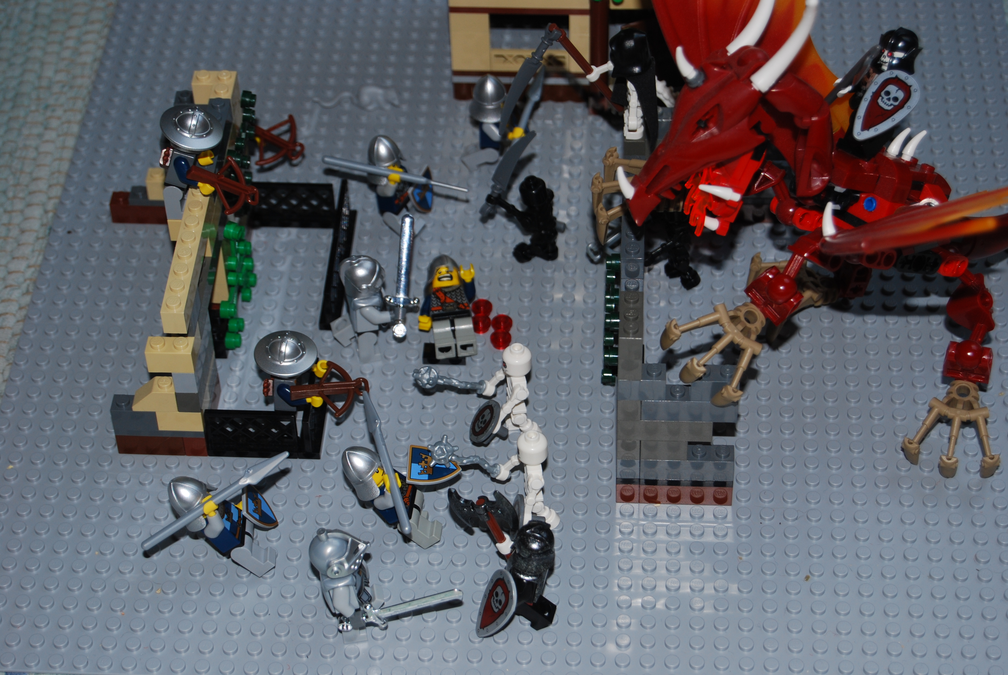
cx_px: 504
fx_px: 2313
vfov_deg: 16.6
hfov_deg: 24.6
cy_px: 338
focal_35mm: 82
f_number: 5.6
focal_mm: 55
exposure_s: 1/60
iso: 200
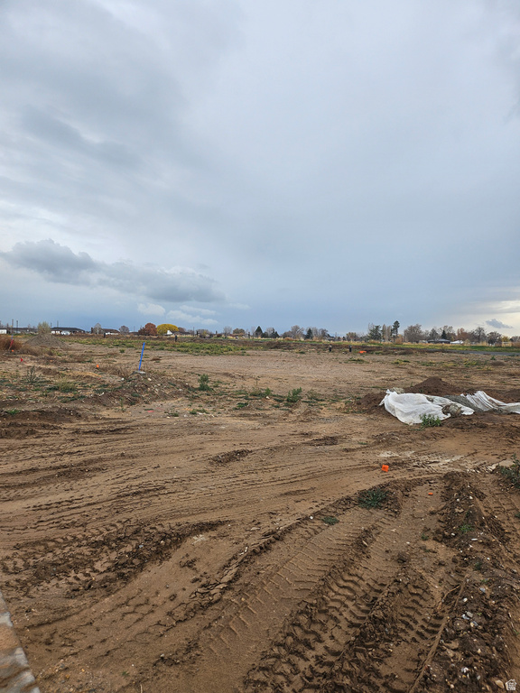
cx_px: 260
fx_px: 481
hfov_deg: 56.8
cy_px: 346
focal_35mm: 24
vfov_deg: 71.6
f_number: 1.8
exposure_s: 1/1521
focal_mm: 5
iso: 50
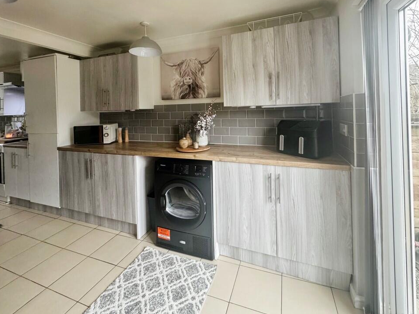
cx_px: 213
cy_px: 148
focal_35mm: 15
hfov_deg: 98.2
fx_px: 182
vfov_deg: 81.7
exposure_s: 1/76
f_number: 2.2
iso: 320
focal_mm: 2.22
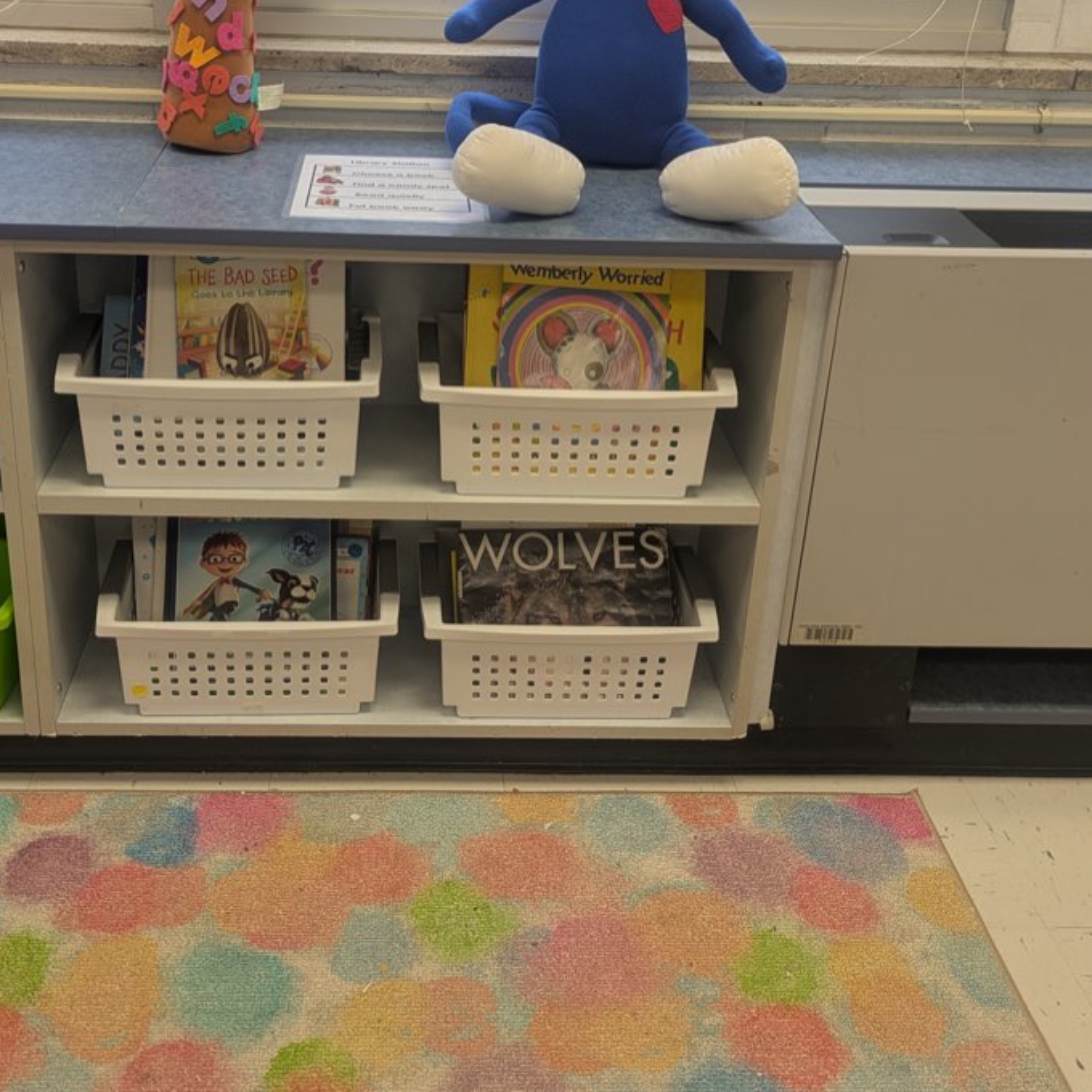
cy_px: 409
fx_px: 1392
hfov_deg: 42.7
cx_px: 458
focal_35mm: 39
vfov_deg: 42.5
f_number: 1.89
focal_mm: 5.43
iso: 67
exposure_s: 1/120
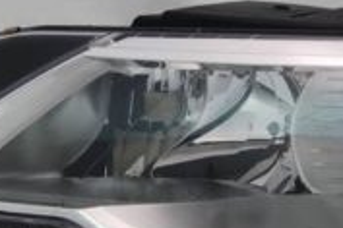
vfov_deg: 10.5
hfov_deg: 15.7
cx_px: 252
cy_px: 113
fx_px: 1239
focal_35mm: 130
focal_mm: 34
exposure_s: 1.5
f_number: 16
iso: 100
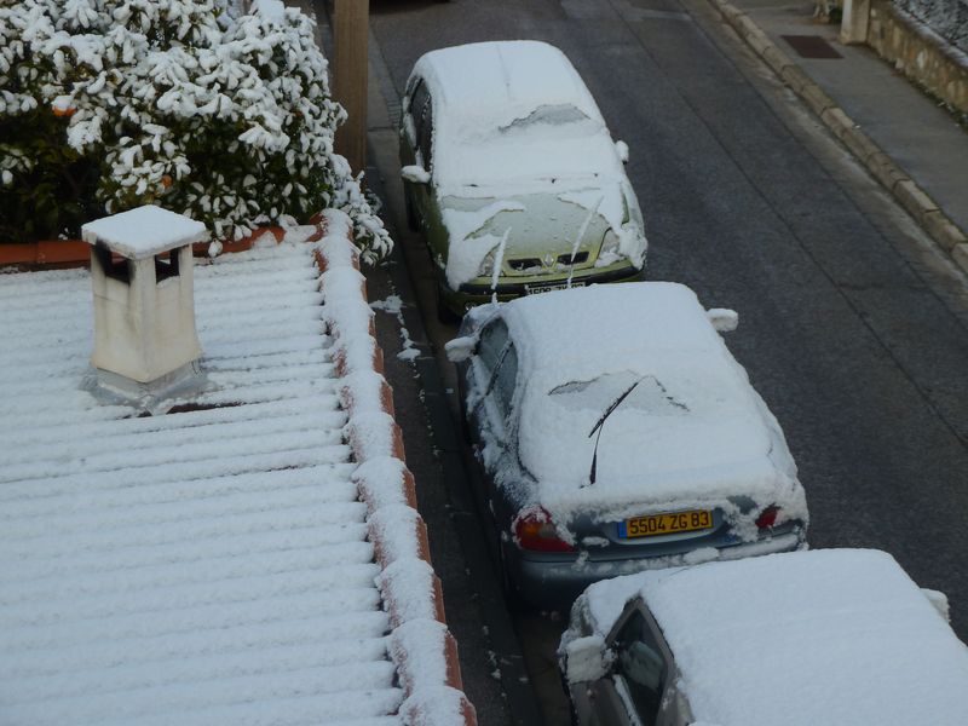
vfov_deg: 17.8
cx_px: 484
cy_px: 363
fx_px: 2321
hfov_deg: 23.6
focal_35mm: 83
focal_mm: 13.7
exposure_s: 1/125
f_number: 4.2
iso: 80
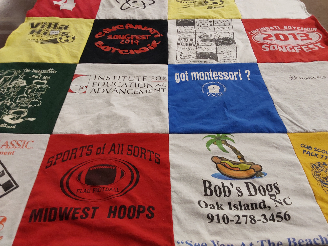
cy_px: 123
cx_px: 164
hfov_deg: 63.4
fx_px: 265
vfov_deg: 49.7
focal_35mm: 28
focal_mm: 2.91
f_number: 1.9
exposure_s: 1/60
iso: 80
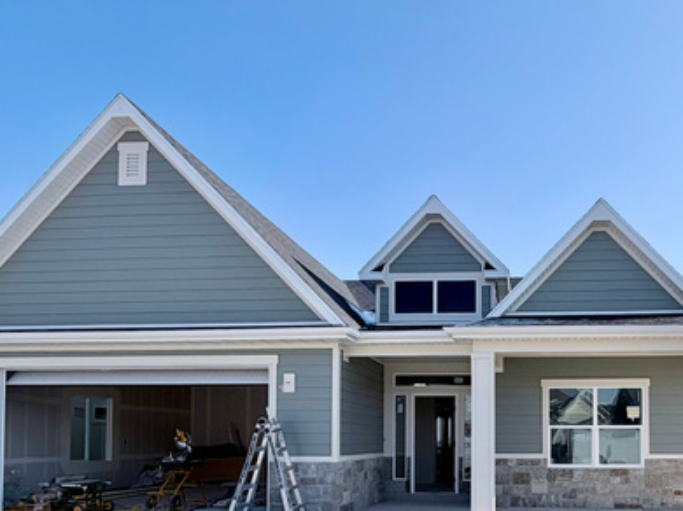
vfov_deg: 57.5
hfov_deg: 72.6
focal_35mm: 23
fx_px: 454
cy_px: 343
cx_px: 431
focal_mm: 2.22
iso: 20
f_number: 2.2
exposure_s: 1/970
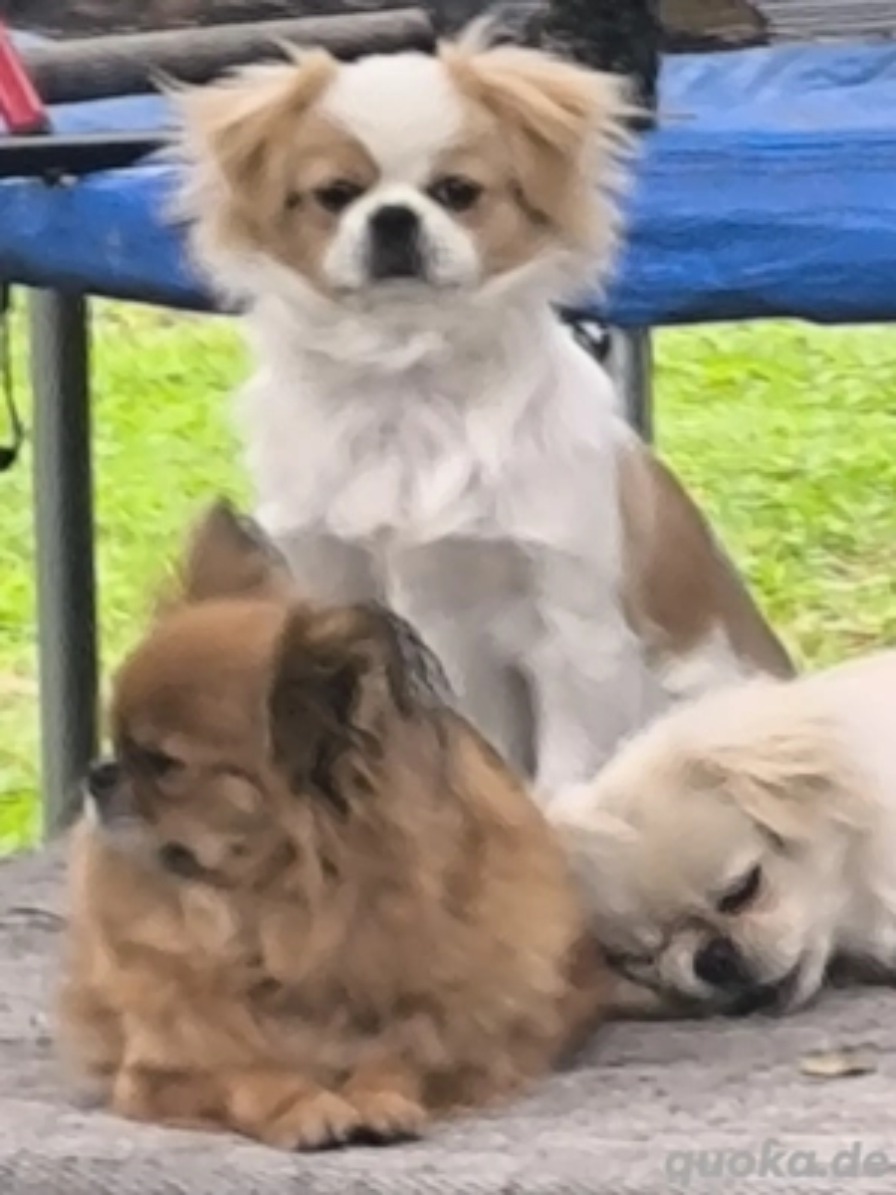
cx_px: 448
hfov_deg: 6.4
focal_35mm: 232
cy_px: 598
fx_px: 8007
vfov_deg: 8.5
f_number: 1.65
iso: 64
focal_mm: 6.14
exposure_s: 1/100
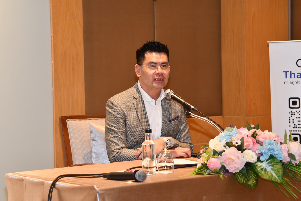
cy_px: 100
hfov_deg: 19.5
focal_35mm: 105
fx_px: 878
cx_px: 150
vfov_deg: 13.0
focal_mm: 70
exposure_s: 1/60
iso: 560
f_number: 4
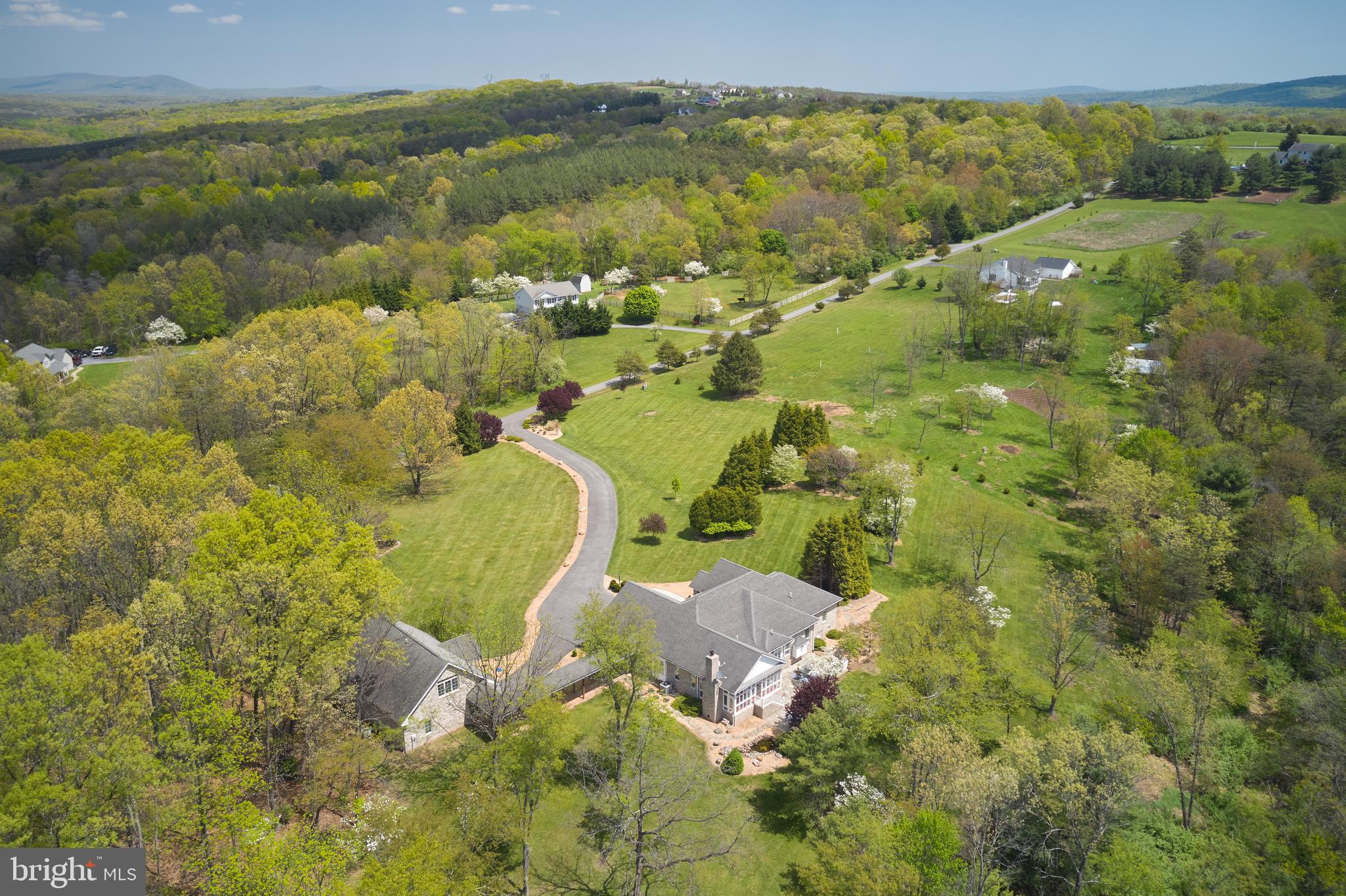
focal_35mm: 28
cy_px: 448
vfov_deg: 46.4
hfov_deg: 65.5
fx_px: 1046
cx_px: 673
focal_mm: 10.26
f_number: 5.6
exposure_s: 1/80
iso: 100
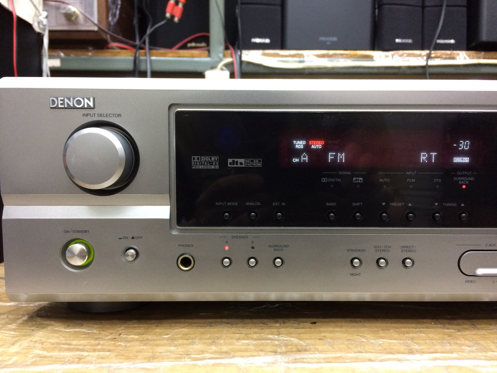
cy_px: 186
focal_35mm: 29
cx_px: 248
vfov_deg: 48.2
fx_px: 416
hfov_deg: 61.7
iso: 320
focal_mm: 4.15
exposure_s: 1/33
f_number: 2.2
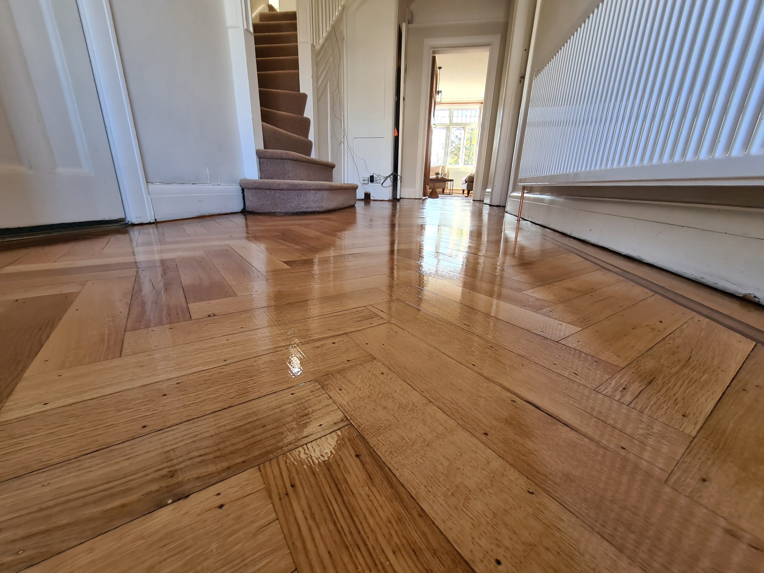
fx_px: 287
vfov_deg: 89.9
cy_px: 286
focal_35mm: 13
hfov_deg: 106.2
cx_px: 382
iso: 125
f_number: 2.2
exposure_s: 1/50
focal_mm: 2.2
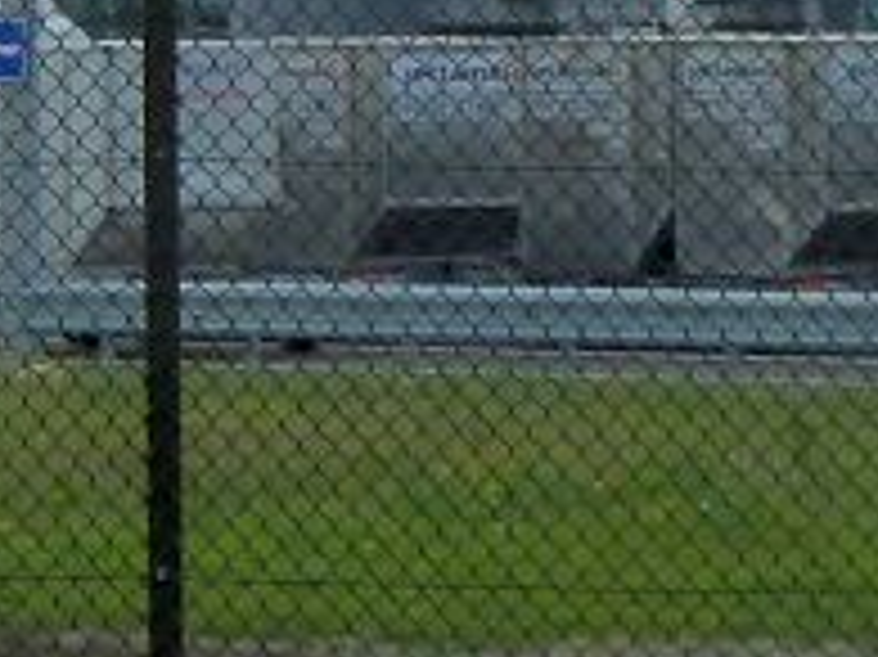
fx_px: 10367
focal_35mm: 409
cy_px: -202
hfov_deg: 4.7
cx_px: -1247
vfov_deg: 3.6
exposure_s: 1/400
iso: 125
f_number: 5.6
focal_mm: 12.8
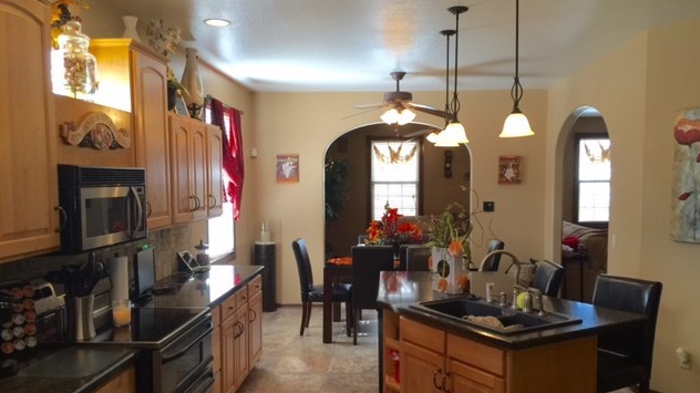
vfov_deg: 36.5
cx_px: 351
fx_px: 594
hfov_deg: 61.0
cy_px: 236
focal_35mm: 32
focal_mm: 4.15
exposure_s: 1/30
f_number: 2.2
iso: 40
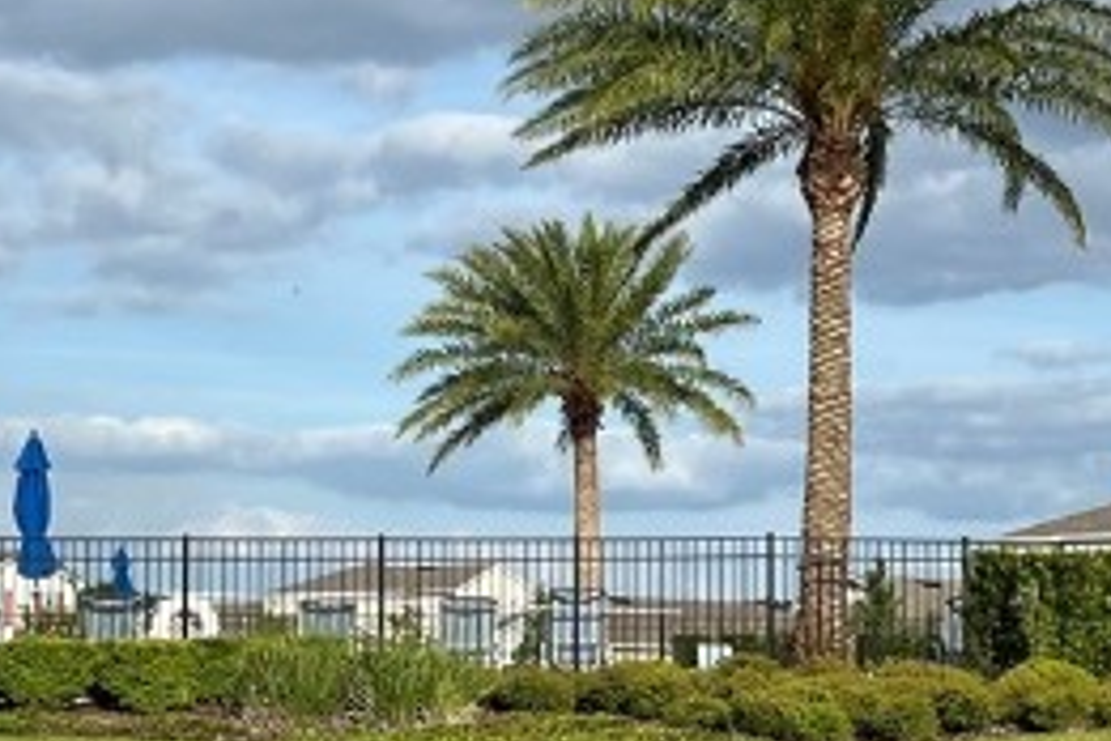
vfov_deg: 12.9
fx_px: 3271
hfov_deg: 19.3
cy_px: 443
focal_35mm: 106
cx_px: 472
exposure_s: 1/5076
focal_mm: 5.7
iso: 50
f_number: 1.5
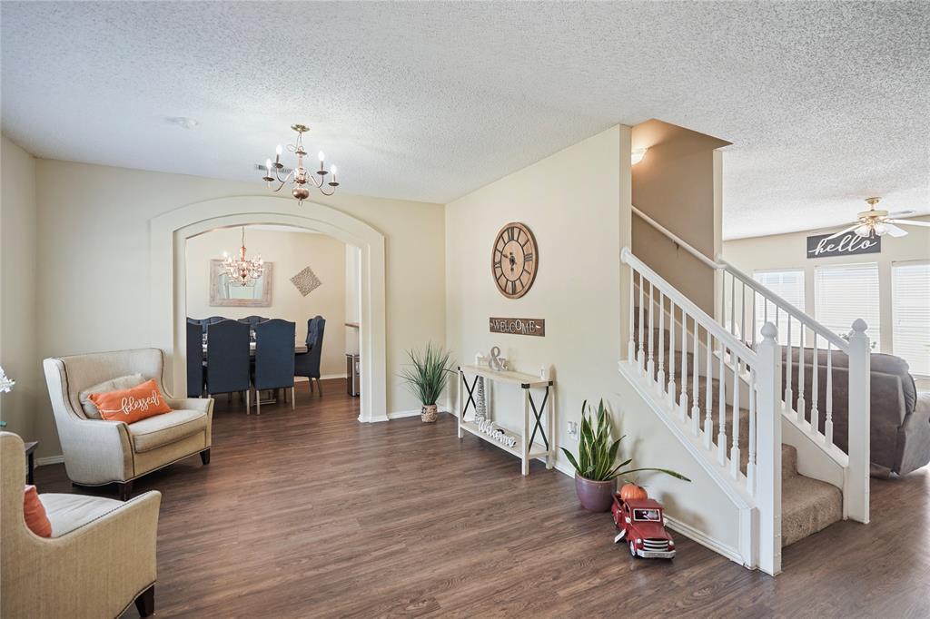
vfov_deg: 73.7
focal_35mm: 16
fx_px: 413
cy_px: 310
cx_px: 465
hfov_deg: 96.8
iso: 200
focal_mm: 16
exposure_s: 1/8
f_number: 4
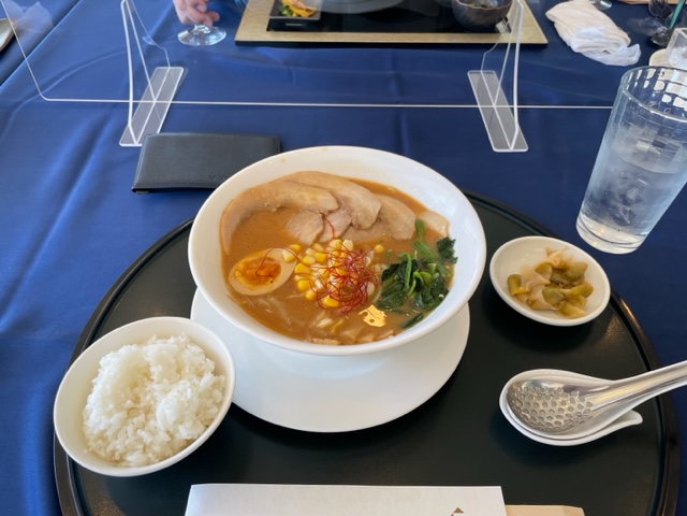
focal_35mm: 26
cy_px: 258
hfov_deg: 67.3
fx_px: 516
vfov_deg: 53.1
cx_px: 344
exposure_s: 1/100
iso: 64
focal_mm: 4.2
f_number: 1.6
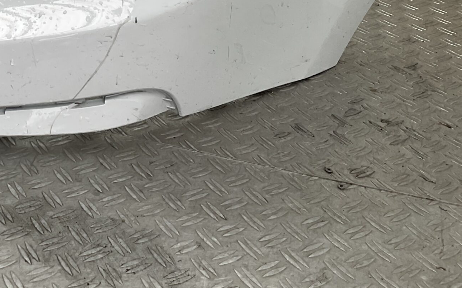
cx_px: 4
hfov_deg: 31.1
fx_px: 768
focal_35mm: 61
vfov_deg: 20.4
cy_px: -24
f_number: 1.8
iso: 16
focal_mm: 3
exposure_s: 1/137
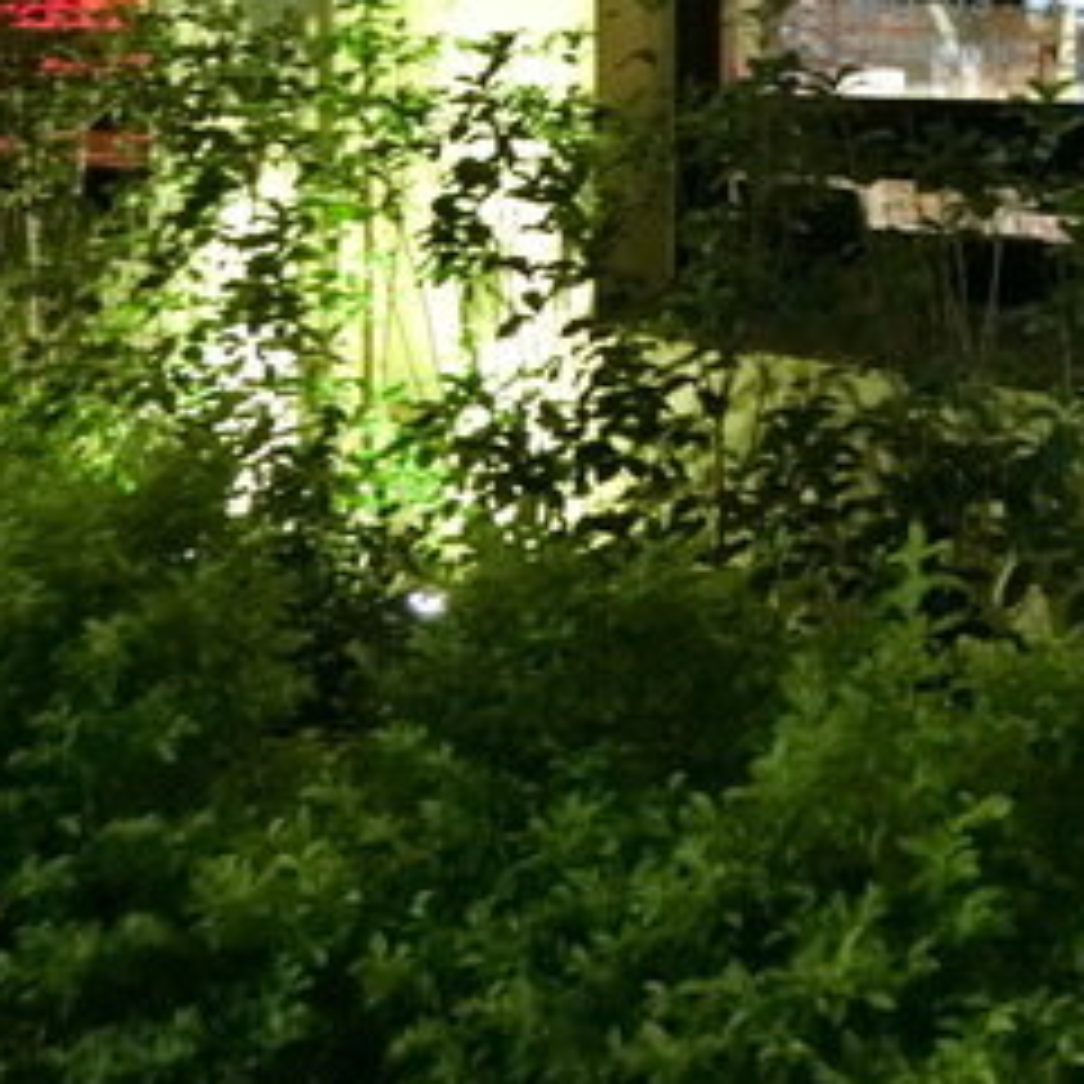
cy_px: 103
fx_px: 1949
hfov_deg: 30.5
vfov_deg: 29.8
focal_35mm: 55
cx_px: 819
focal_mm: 5.4
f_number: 2.8
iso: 400
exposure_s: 1/5
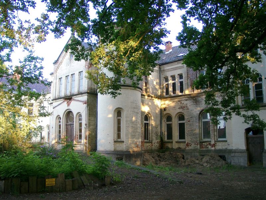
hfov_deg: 54.0
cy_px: 100
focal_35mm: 34
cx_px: 133
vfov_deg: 41.8
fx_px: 261
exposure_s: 1/85.2
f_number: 2
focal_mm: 7.13
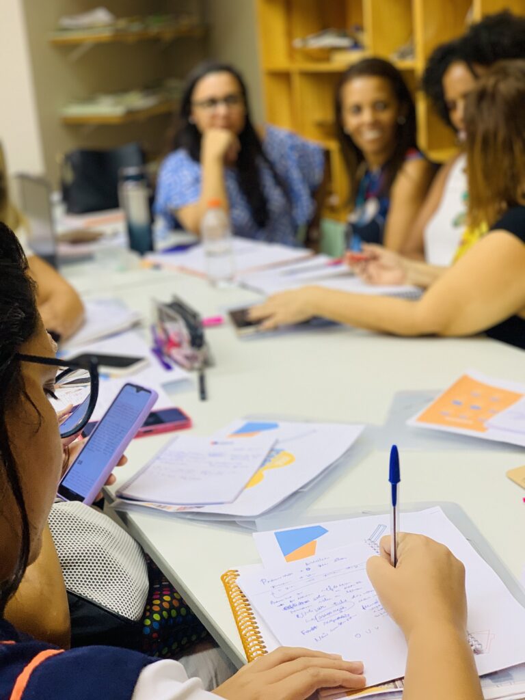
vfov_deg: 36.8
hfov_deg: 28.0
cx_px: 262
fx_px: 1052
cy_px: 350
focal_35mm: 52
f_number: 2.4
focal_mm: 6
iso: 100
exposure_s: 1/120
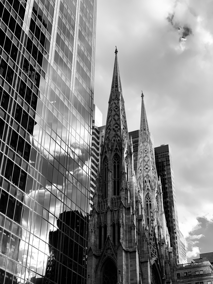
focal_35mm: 52
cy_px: 142
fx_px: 427
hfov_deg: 28.0
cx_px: 106
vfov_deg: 36.8
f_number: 2.4
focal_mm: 6
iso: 16
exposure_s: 1/381
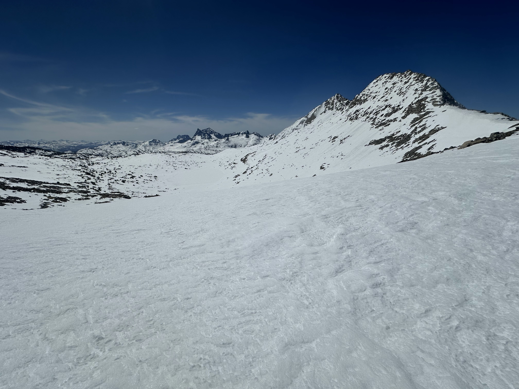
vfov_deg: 85.7
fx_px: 210
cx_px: 260
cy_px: 194
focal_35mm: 14
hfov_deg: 102.1
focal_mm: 2.22
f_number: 2.2
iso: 32
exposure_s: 1/13333
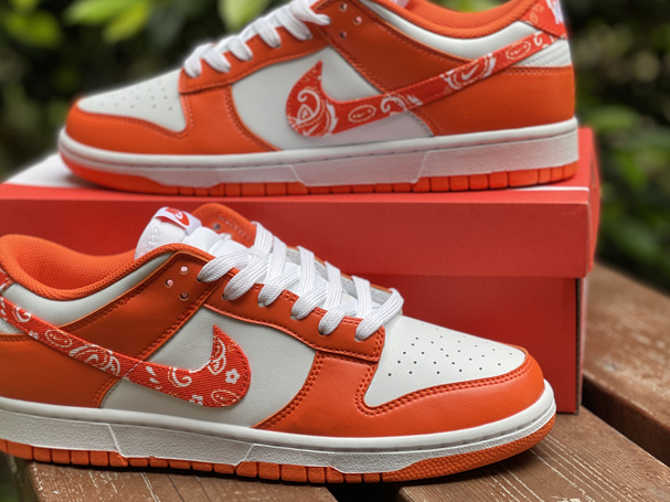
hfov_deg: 25.0
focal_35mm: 78
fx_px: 1509
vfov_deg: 18.9
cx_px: 298
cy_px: 233
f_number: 2.2
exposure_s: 1/121
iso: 32
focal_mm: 7.5
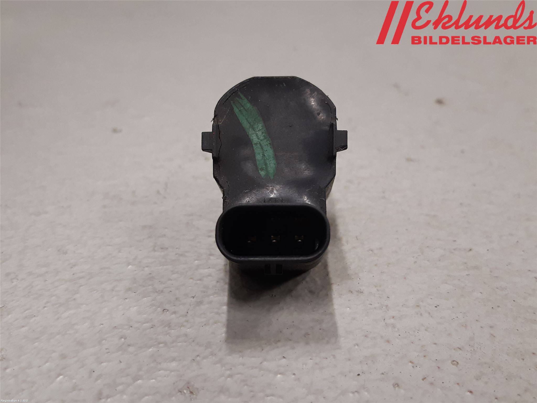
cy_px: 202
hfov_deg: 67.3
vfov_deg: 53.1
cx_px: 268
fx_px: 403
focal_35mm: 26
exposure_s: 1/50
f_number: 1.7
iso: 125
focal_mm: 3.93
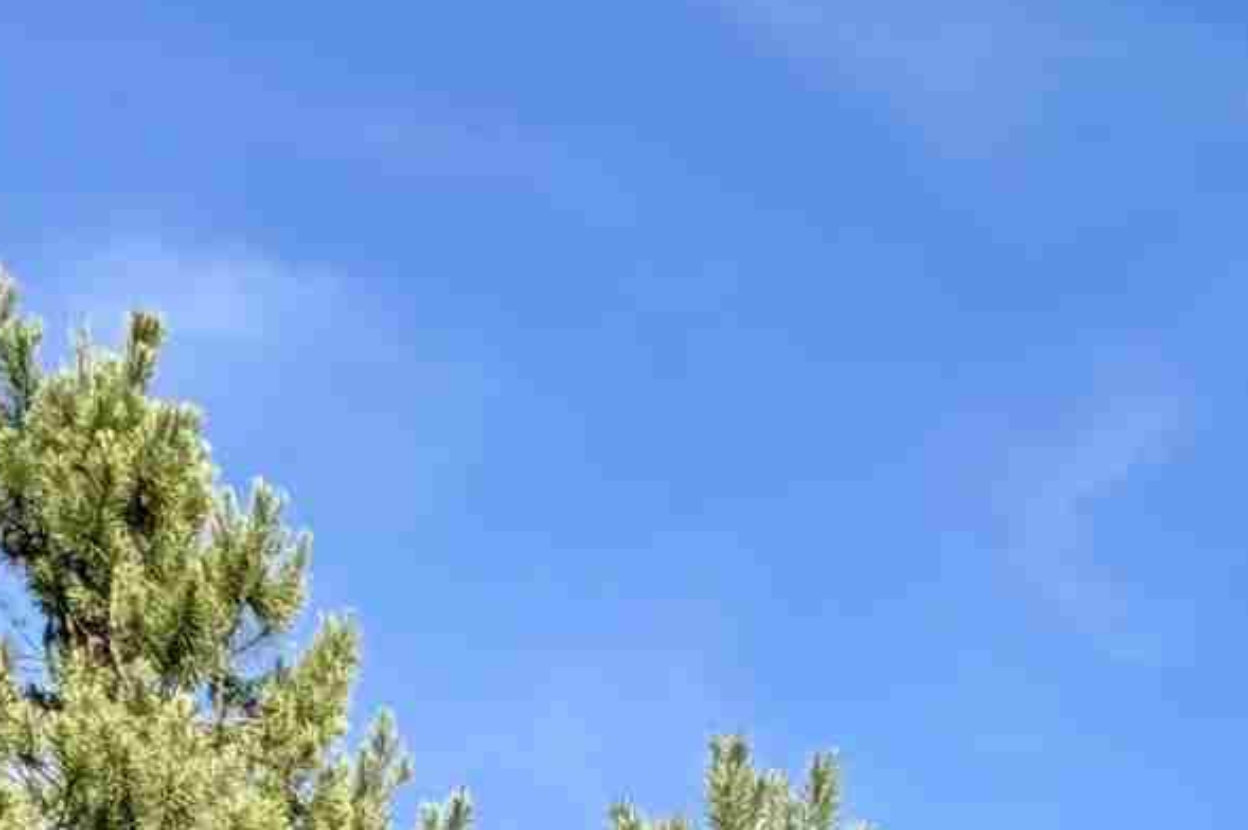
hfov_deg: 24.9
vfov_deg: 13.5
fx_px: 2633
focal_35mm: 76
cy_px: 1954
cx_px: 1365
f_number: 2.2
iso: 40
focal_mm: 2.22
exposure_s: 1/549
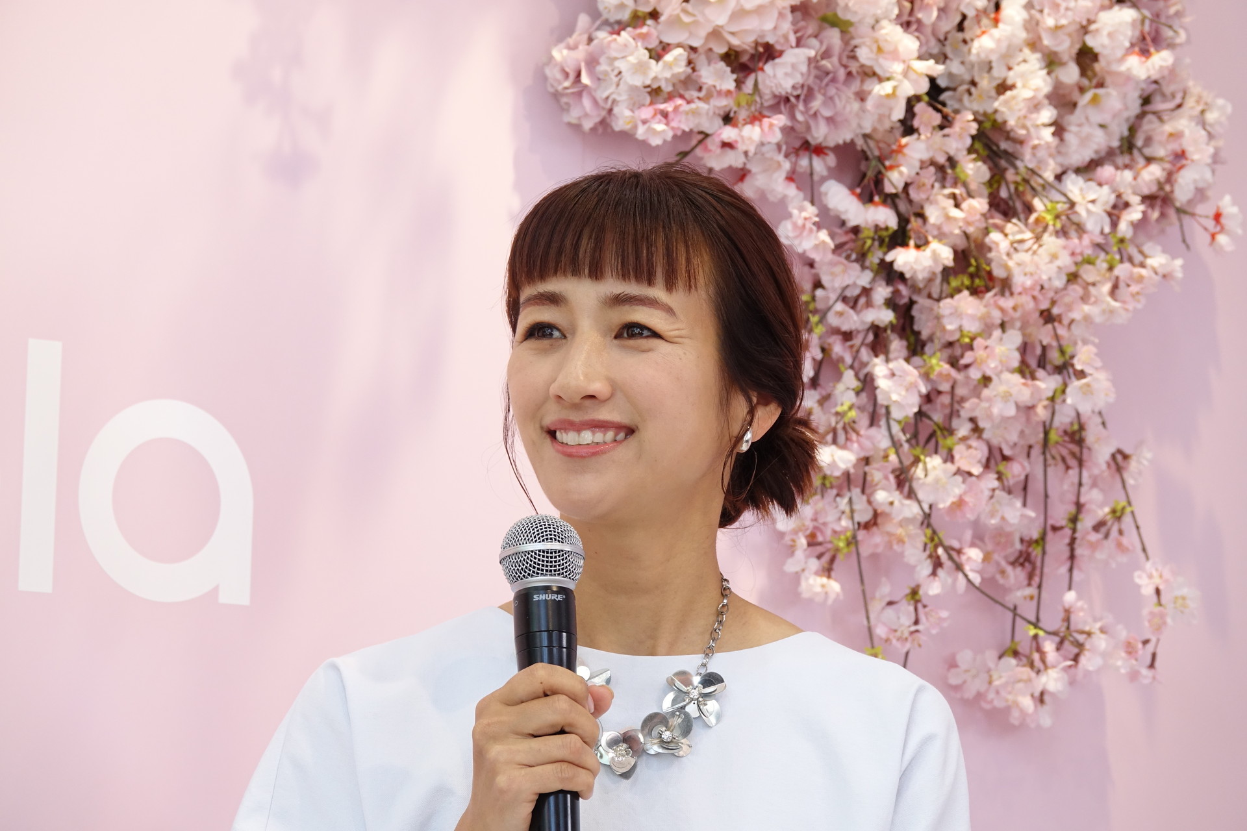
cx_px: 624
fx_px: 5680
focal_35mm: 164
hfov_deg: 12.5
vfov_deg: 8.4
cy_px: 416
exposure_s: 1/200
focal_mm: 60.29
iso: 500
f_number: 4
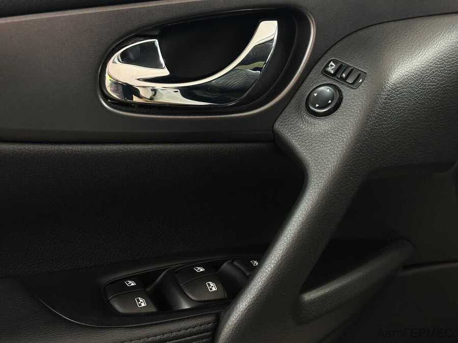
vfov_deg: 30.3
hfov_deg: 39.7
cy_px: 172
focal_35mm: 48
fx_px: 635
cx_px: 229
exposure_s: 1/50
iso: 250
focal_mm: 6.86
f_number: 1.78
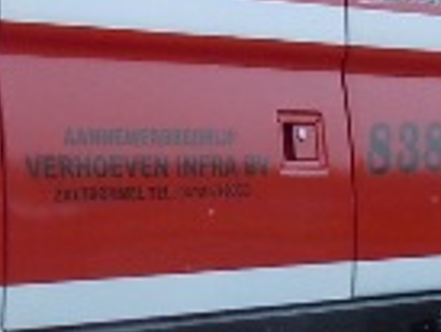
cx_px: 64
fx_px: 2231
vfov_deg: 8.5
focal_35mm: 175
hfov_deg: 11.2
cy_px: 61
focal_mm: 5.4
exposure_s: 1/60
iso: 160
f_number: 3.5
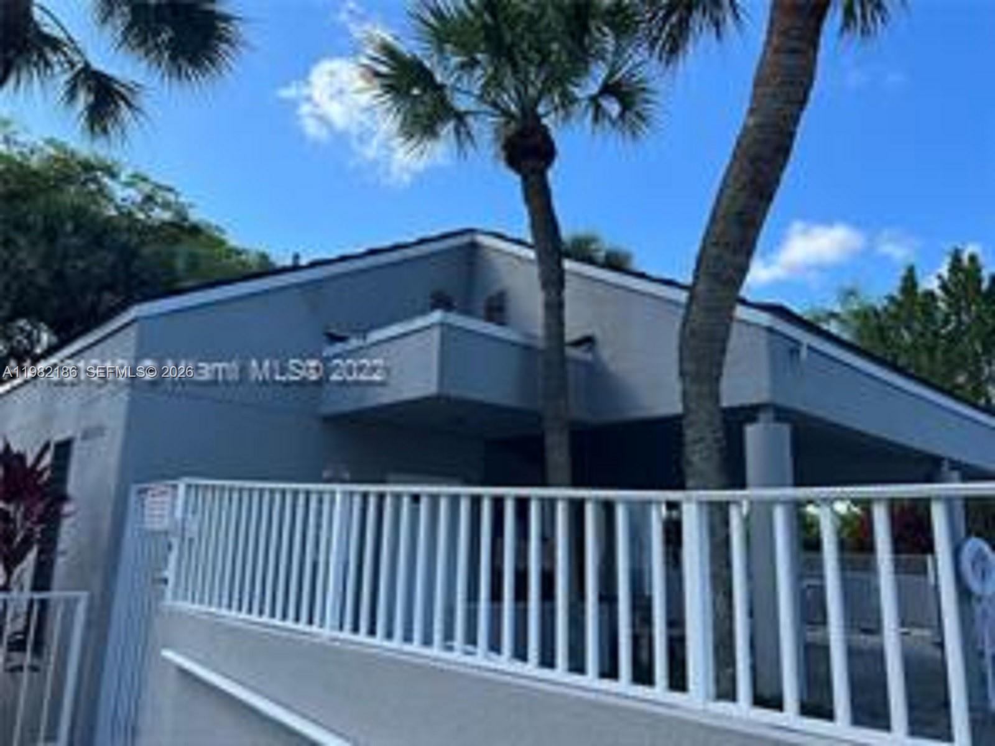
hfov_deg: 67.3
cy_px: 373
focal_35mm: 26
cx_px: 498
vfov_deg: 53.1
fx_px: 747
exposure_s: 1/2008
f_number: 1.5
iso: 50
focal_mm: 5.7
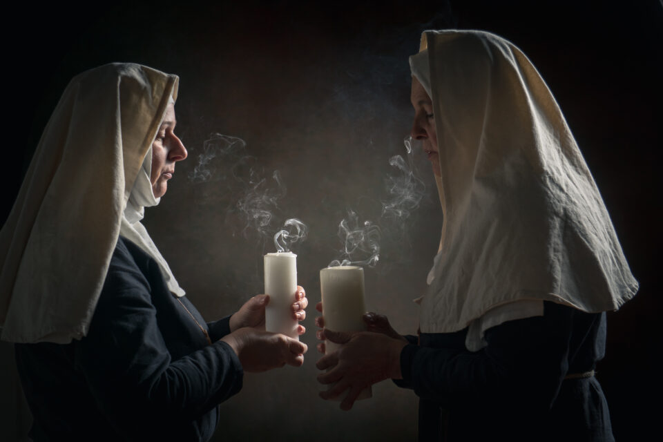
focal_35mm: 112
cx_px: 332
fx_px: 2063
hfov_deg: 18.3
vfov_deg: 12.2
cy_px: 221
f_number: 5
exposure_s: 1/200
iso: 100
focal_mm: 75
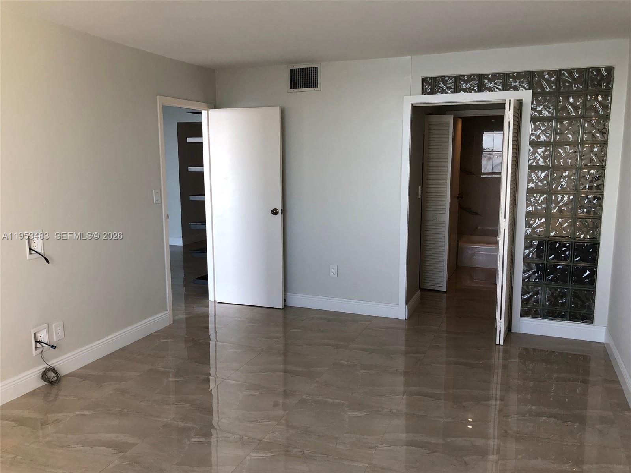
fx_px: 510
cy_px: 236
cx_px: 316
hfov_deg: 63.4
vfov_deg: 49.7
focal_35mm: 28
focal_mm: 4
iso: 32
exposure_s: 1/120
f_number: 1.8
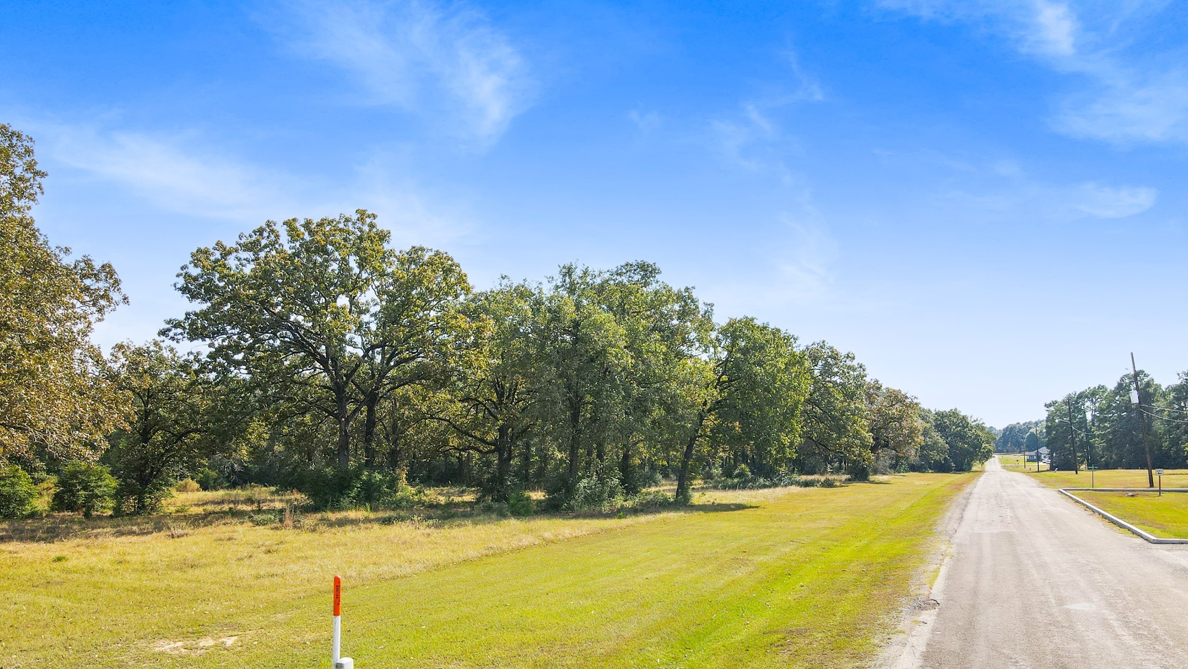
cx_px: 583
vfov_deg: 42.3
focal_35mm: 27
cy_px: 450
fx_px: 851
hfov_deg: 69.8
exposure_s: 1/640
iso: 100
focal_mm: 4.5
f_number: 2.8
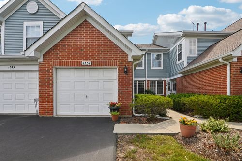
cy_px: 80
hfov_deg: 96.8
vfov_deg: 73.7
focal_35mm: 16
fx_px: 108
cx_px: 121
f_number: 14
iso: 400
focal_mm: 16
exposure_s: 1/160
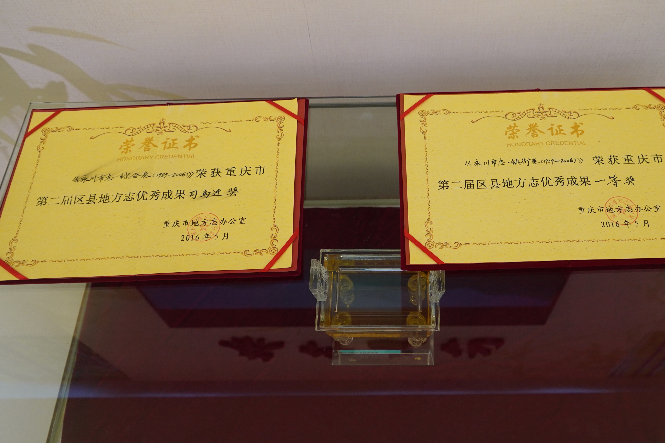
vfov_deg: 38.9
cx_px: 388
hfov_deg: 55.5
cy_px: 206
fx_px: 628
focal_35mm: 34
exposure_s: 1/160
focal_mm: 24
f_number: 3.5
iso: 1600
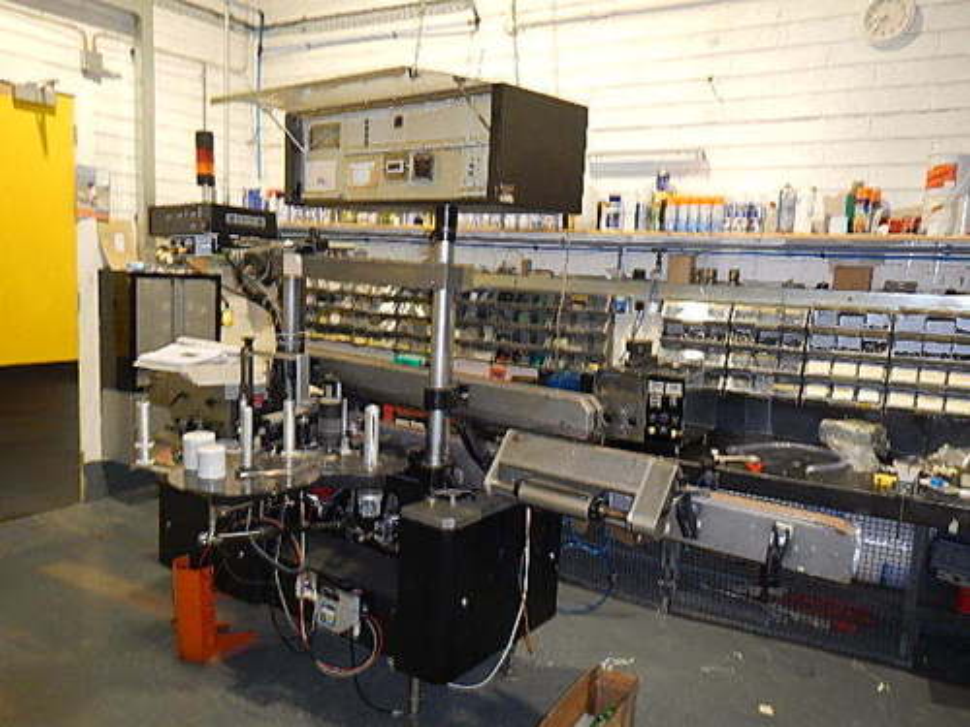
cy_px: 364
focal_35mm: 28
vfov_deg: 49.7
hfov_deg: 63.4
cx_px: 485
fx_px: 785
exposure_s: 1/30
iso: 320
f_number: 3.9
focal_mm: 5
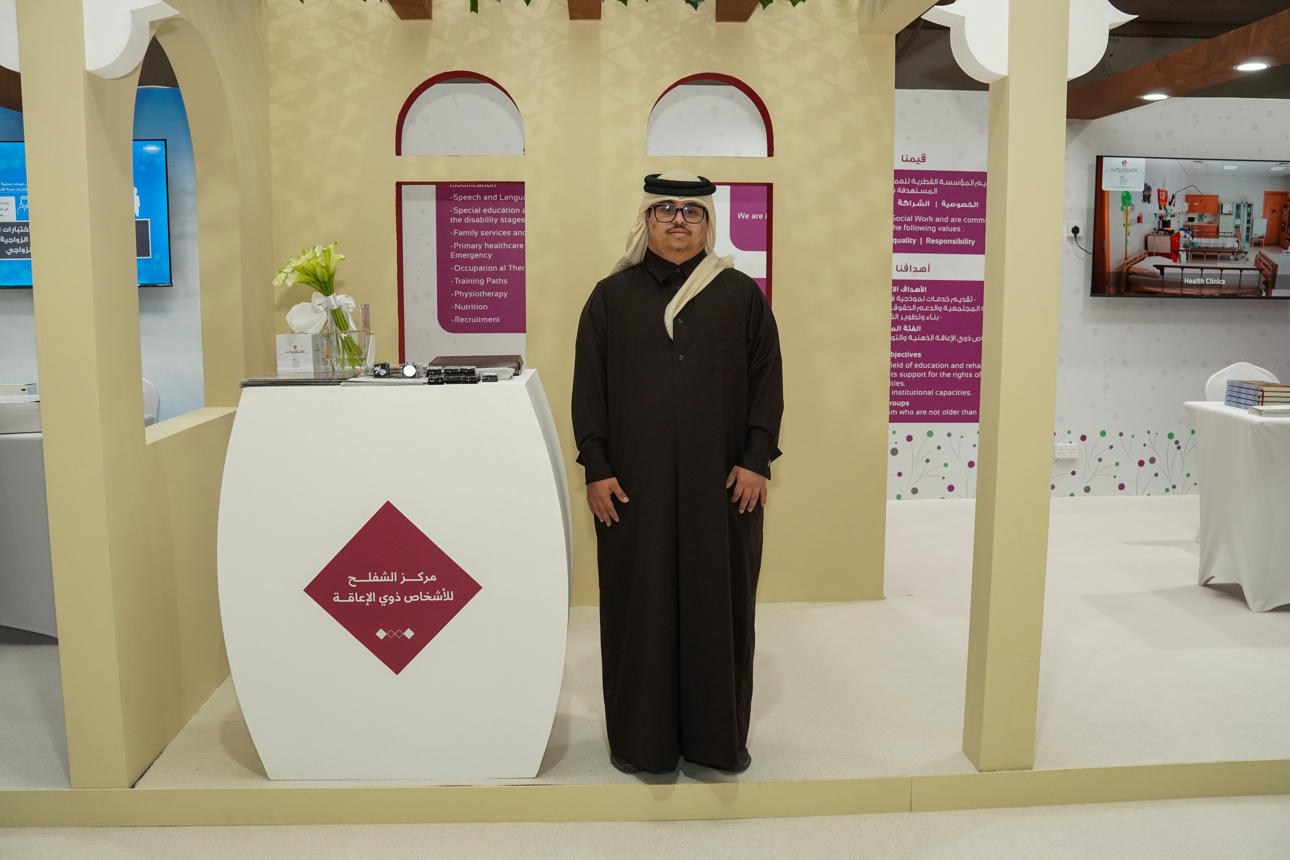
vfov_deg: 41.4
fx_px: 1139
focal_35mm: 32
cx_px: 645
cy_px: 430
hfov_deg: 59.0
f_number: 5
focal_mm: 21.2
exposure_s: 1/160
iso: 1000
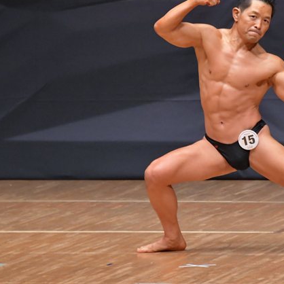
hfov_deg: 3.2
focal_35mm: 544
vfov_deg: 3.2
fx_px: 5049
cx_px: 239
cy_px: 117
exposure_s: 1/400
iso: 6400
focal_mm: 230
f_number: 5.6
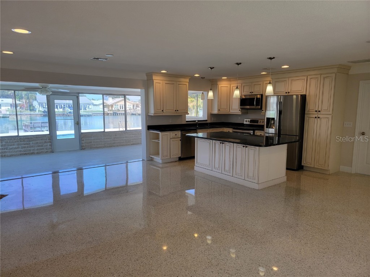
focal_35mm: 24
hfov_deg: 71.6
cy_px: 138
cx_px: 185
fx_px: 257
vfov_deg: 56.8
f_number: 1.8
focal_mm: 6.7
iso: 25
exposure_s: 1/120
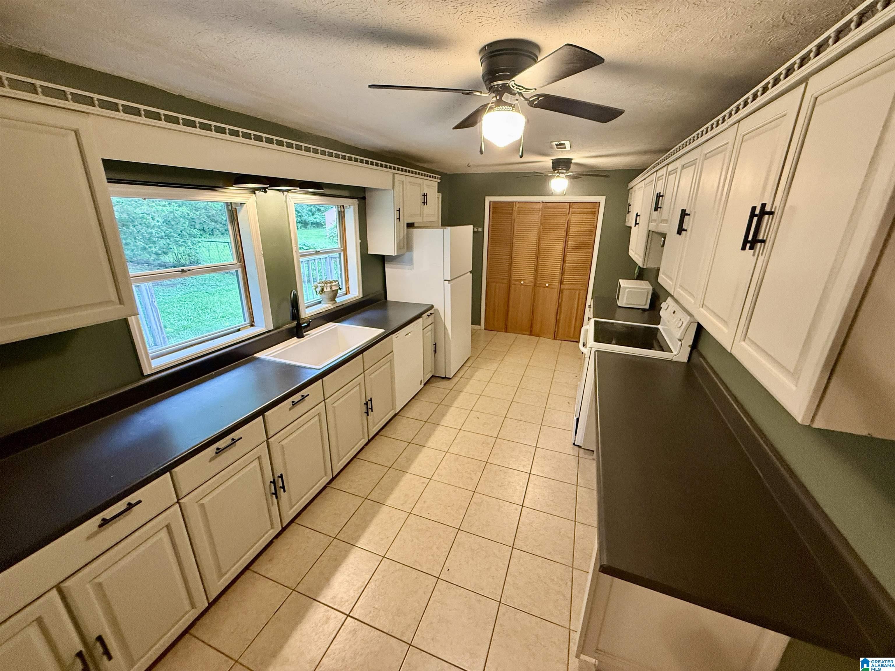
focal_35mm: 14
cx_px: 448
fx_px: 362
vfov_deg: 85.7
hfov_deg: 102.1
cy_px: 336
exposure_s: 1/60
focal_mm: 2.22
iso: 400
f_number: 2.2
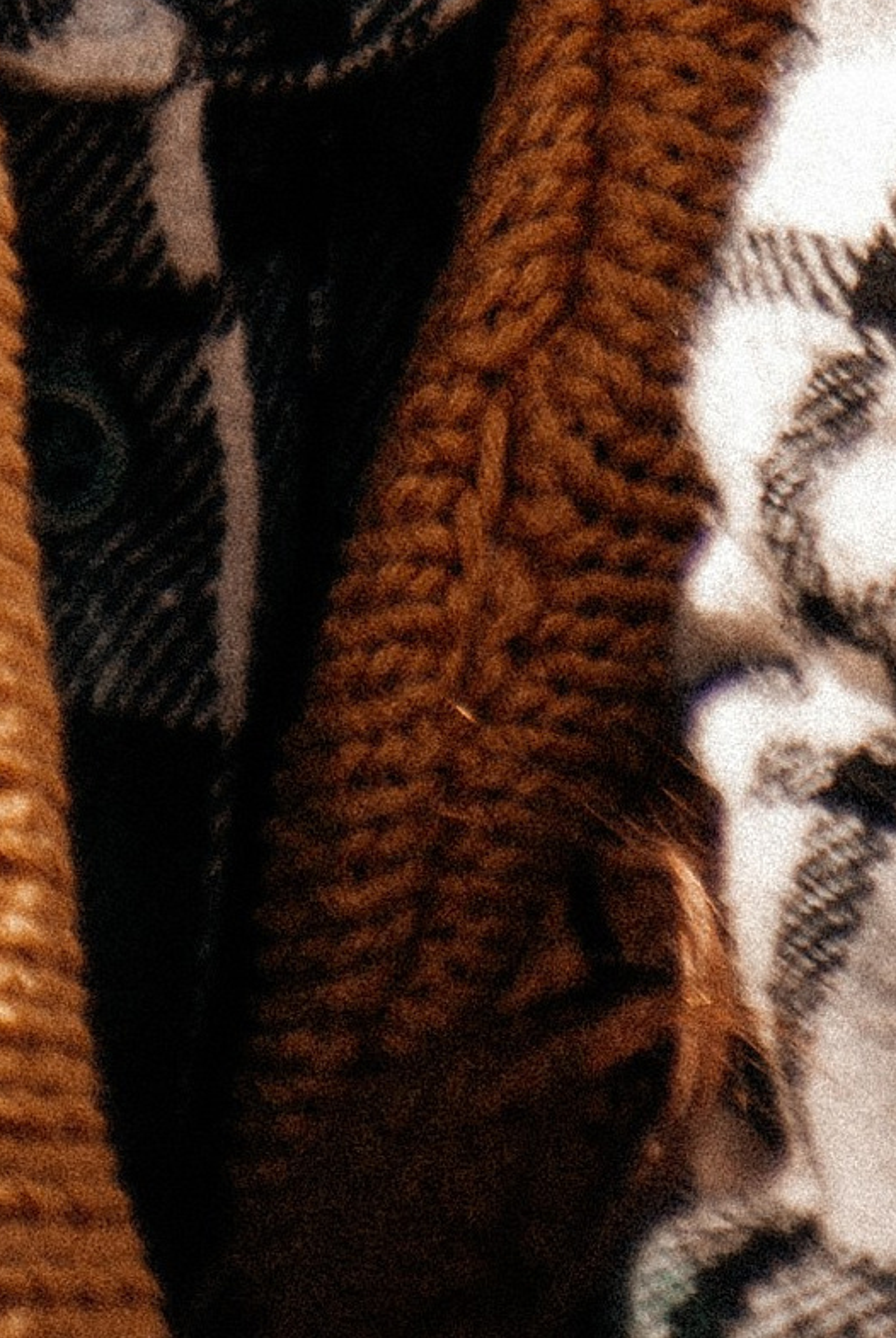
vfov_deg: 2.1
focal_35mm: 986
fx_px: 36695
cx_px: 44
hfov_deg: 1.4
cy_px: -1703
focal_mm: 135
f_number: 2.8
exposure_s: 1/1000
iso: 100
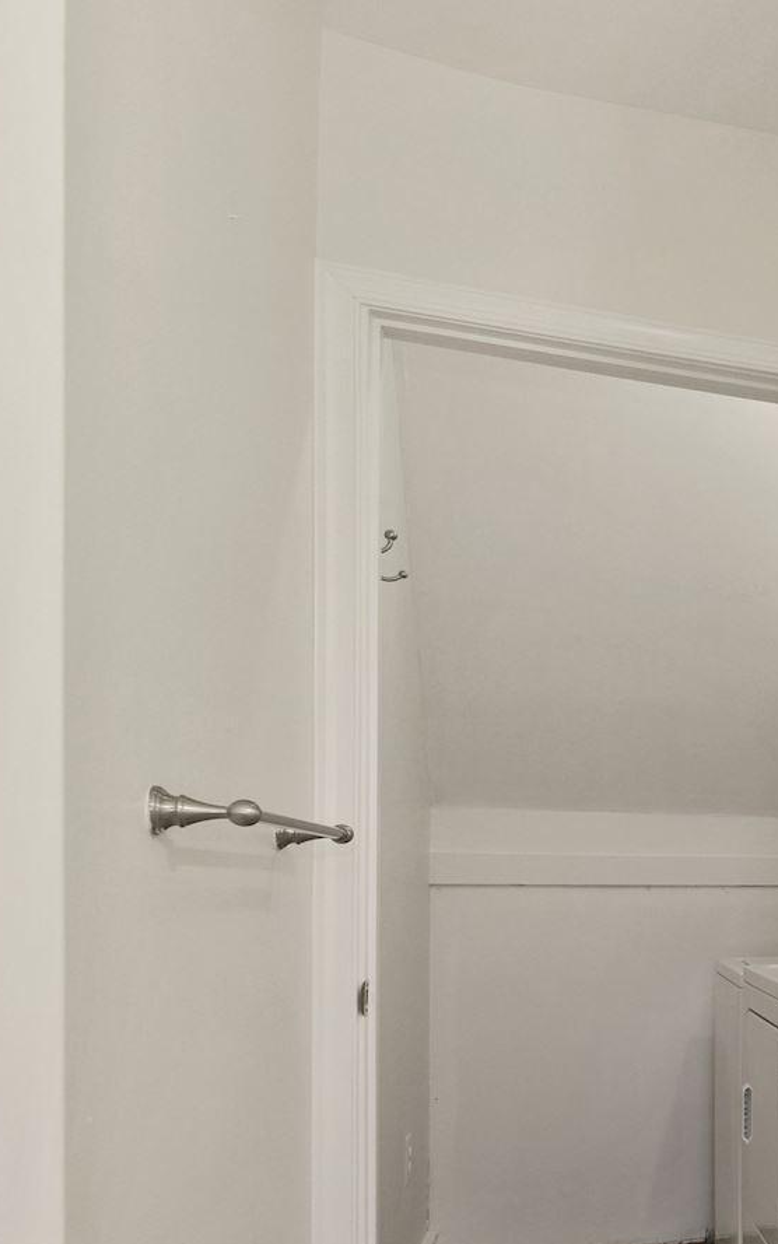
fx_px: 1322
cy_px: 867
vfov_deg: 49.2
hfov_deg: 22.1
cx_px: 1357
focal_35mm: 39
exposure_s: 1/10
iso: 200
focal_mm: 17
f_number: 8
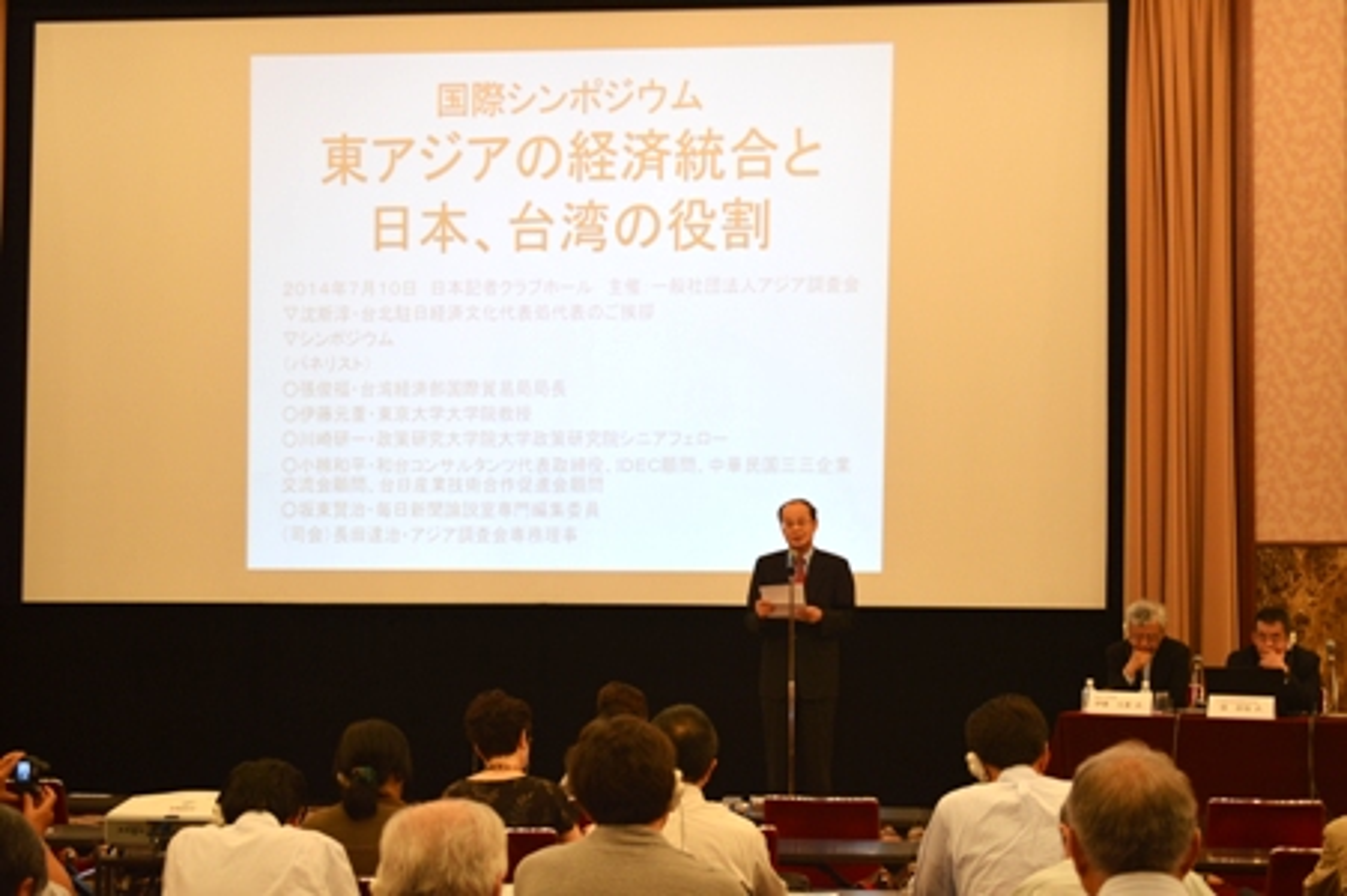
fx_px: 2243
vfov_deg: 22.6
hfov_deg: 33.4
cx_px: 674
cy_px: 448
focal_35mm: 60
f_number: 5.3
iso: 400
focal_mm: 40
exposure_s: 1/25
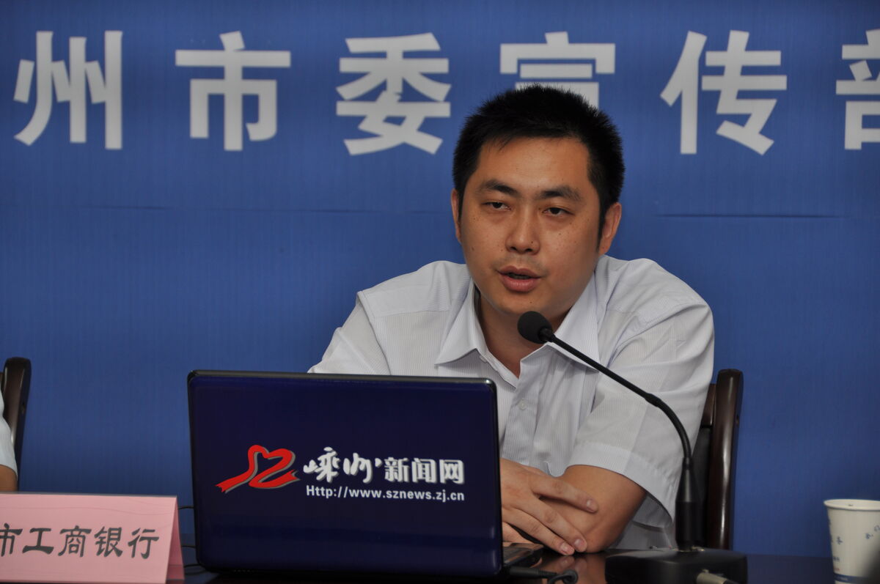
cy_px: 292
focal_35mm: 158
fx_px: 3845
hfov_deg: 13.1
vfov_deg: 8.7
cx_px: 440
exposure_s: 1/100
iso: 200
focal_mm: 105
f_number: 5.6
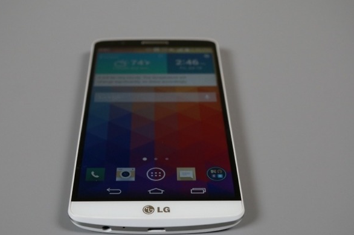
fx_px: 579
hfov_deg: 33.9
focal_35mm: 59
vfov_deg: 22.9
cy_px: 130
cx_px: 156
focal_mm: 30
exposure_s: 1/60
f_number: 5
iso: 800
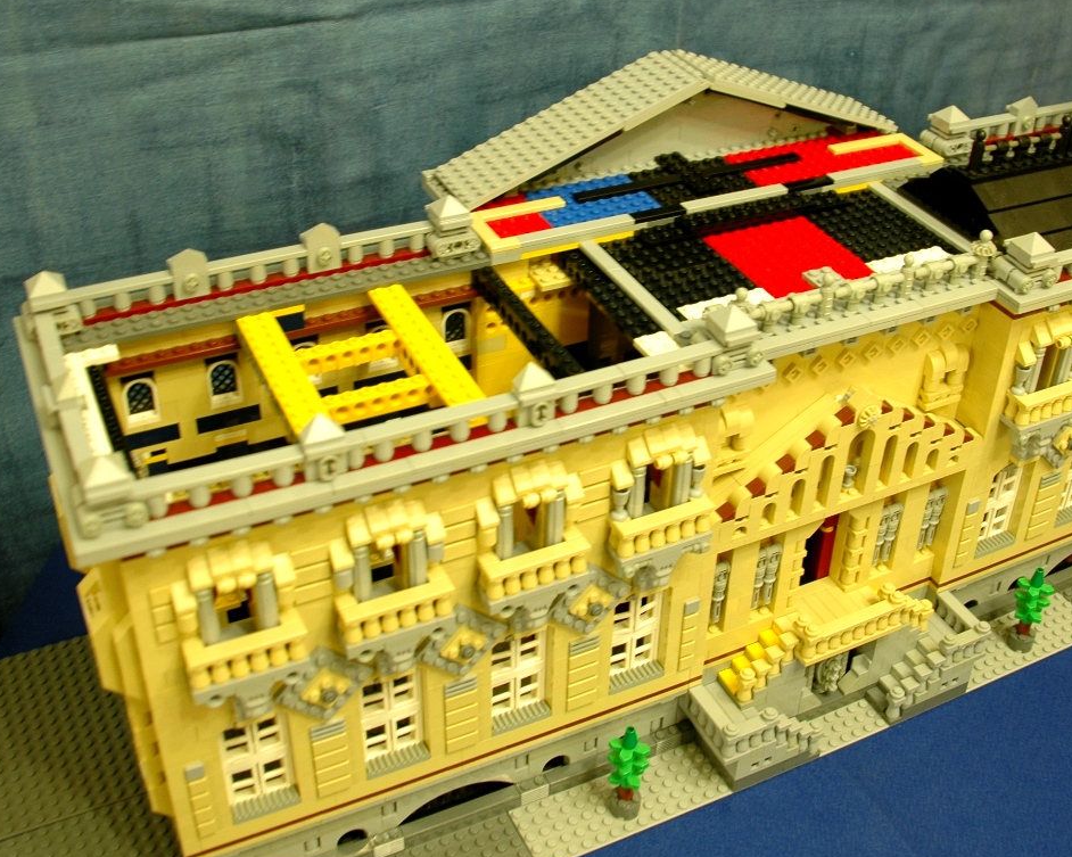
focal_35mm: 31
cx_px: 641
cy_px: 431
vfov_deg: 47.1
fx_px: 983
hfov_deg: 56.8
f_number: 3.5
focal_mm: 18
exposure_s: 1/6
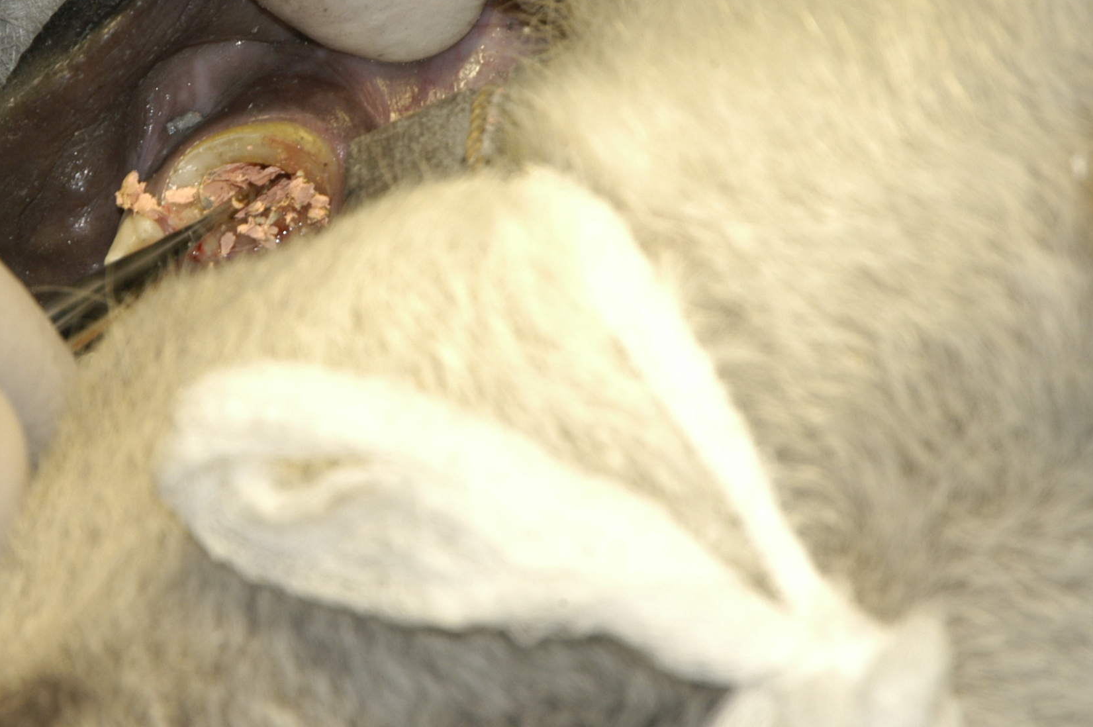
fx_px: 9950
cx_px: 263
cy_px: 181
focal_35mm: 328
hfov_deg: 6.3
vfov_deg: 4.2
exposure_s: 1/180
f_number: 11
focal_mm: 120
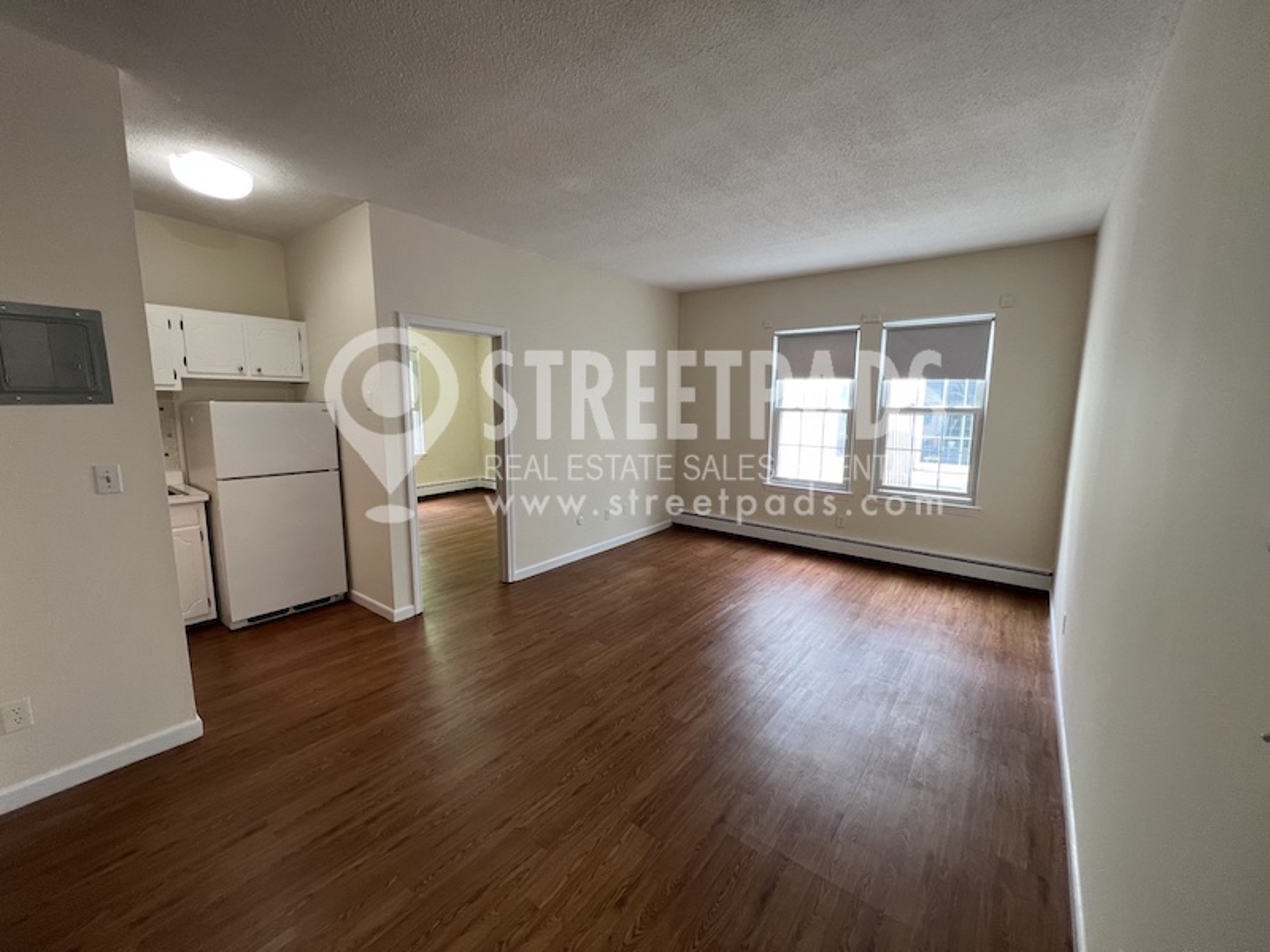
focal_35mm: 13
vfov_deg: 89.9
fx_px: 477
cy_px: 476
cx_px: 635
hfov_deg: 106.2
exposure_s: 1/60
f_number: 1.8
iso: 160
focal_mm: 1.57
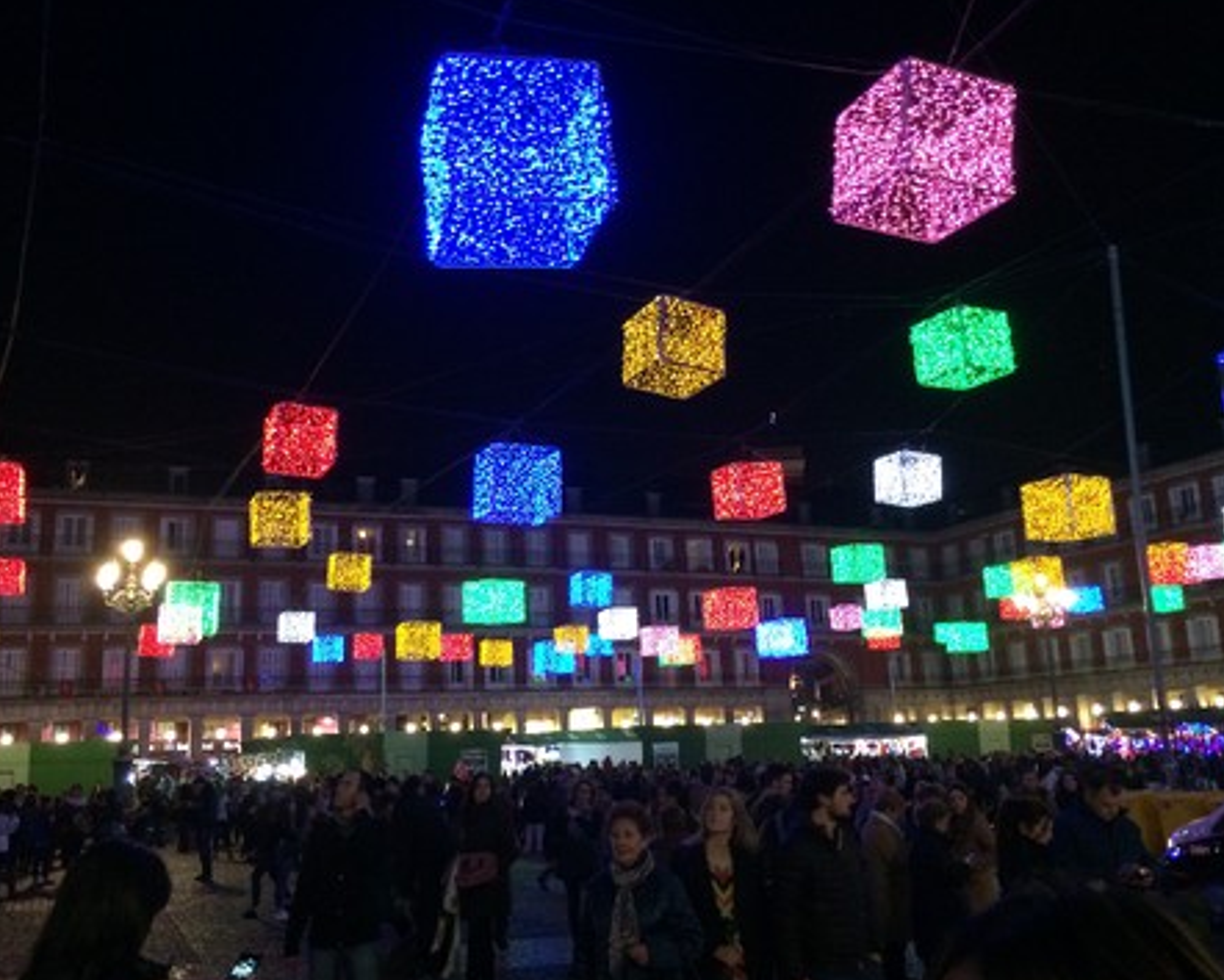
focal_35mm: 32
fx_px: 1160
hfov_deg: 55.5
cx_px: 551
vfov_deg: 45.8
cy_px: 505
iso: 320
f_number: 2.2
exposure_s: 1/25
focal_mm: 4.15
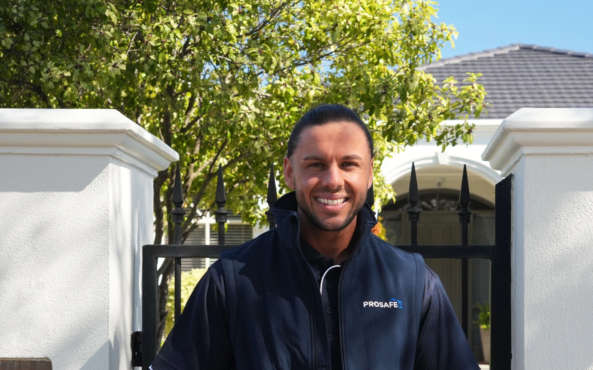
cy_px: 314
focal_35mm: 73
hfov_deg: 28.3
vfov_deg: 17.7
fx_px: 1173
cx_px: 346
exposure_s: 1/100
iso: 400
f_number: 4.5
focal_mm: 29.3
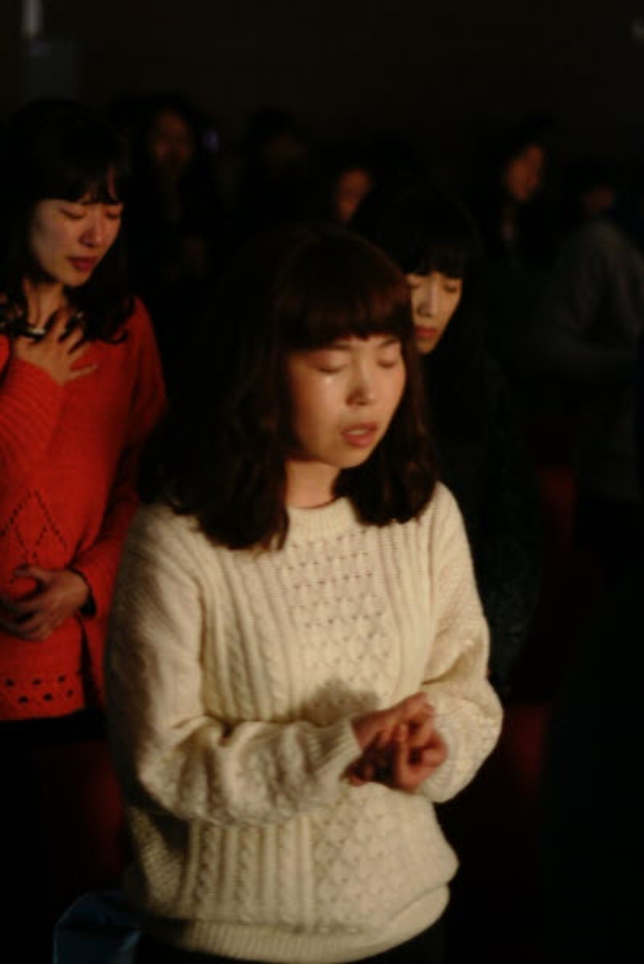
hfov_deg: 18.2
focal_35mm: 75
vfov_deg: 27.0
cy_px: 482
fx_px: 2009
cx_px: 322
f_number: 1.4
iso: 800
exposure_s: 1/13
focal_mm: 50
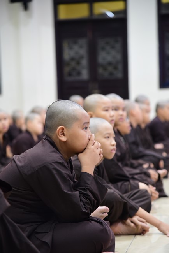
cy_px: 126
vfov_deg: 17.1
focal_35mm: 120
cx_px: 84
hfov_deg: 11.4
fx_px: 844
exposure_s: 1/30
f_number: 4
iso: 2500
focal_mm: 120
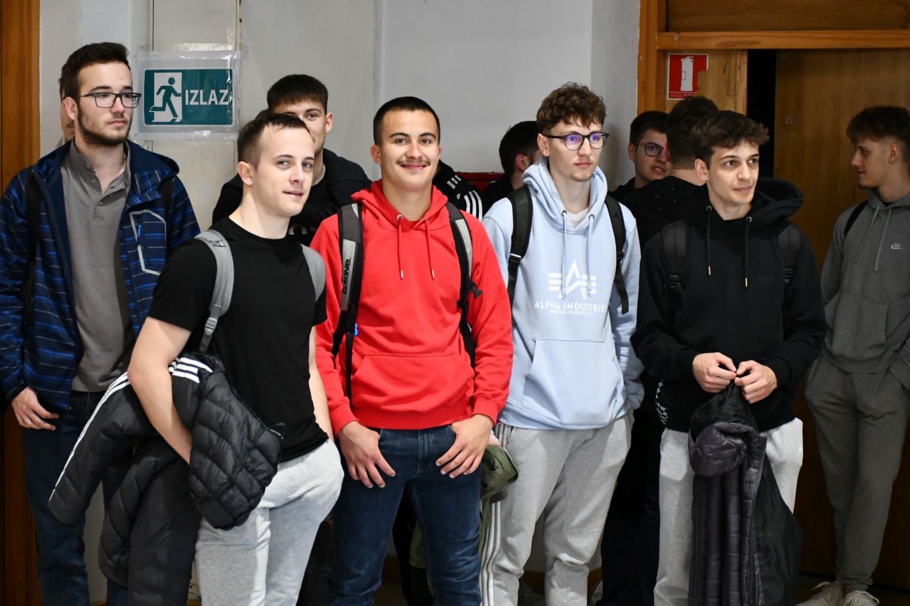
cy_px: 309
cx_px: 472
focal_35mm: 81
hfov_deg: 25.1
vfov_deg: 16.8
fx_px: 2047
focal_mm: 52
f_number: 4.8
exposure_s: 1/100
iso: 3200
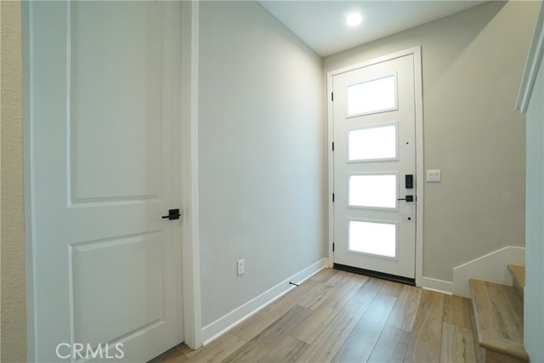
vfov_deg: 77.4
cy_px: 182
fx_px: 227
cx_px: 272
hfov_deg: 100.4
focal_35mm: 15
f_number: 7.1
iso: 2000
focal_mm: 10
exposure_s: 1/50
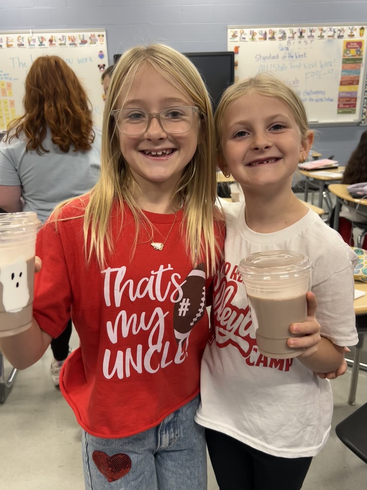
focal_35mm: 26
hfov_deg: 53.1
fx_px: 368
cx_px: 184
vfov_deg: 67.3
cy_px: 245
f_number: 1.5
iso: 125
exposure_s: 1/120
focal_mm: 5.7
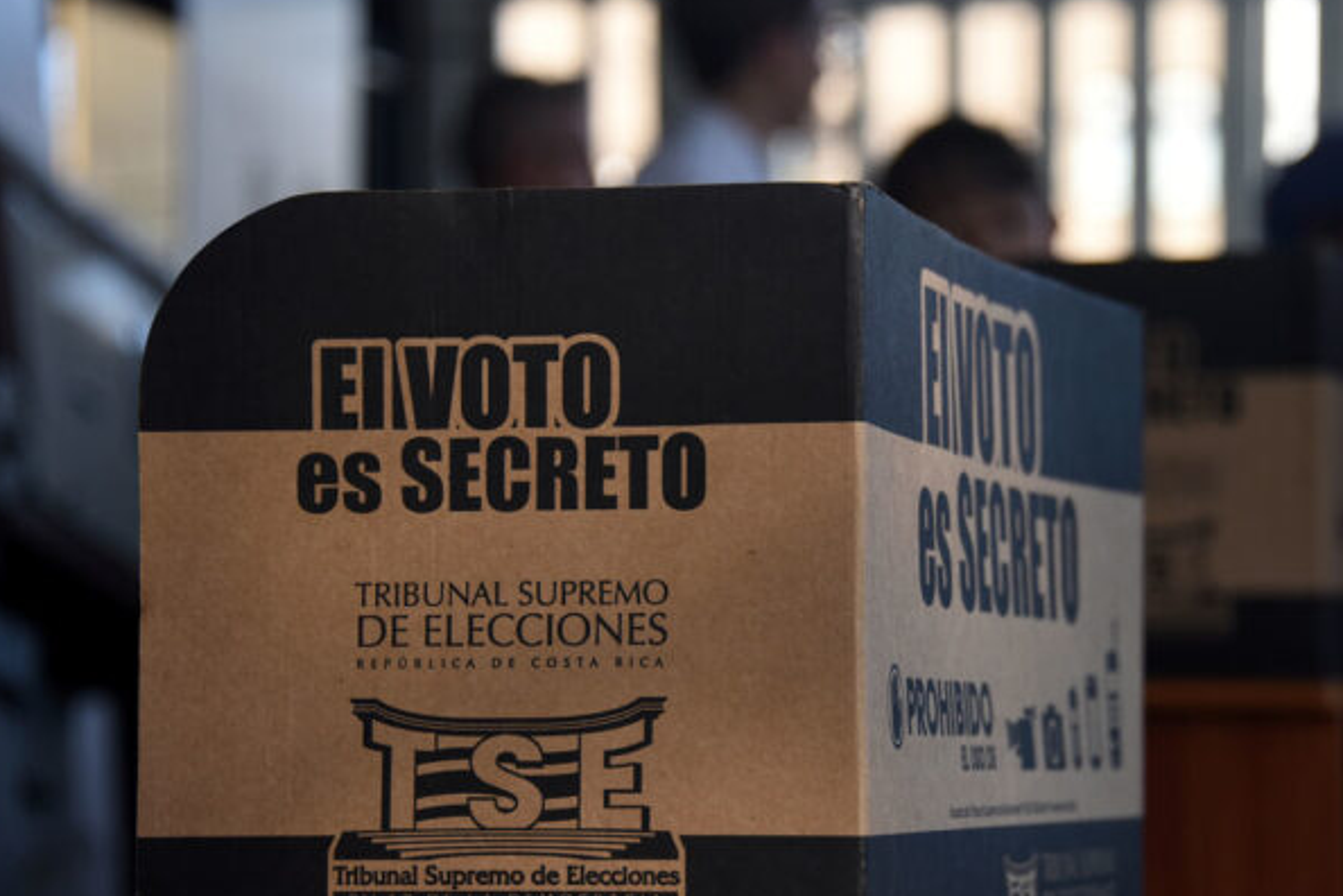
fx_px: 4924
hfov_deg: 15.5
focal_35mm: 132
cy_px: 512
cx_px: 708
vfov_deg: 10.4
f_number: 5.3
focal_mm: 112
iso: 800
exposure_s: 1/640
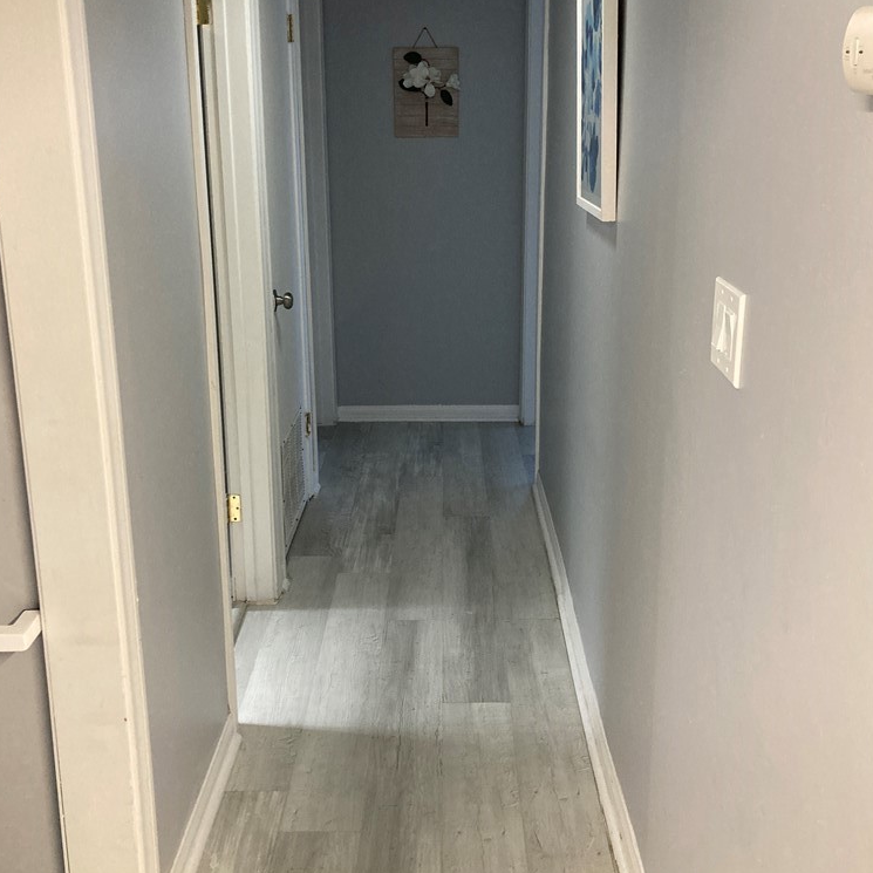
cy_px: 342
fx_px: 970
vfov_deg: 48.1
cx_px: 435
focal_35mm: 34
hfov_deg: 48.5
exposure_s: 1/60
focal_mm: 3.99
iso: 320
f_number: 1.8
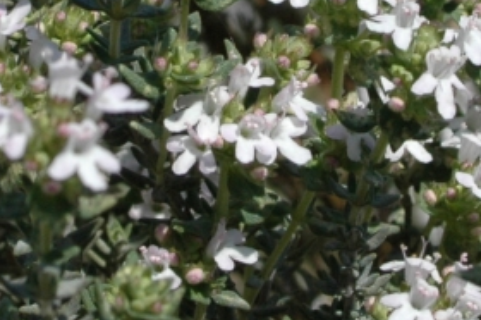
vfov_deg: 4.0
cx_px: 223
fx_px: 4577
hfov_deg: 6.0
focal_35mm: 343
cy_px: -78
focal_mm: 50
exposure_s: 1/640
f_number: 13
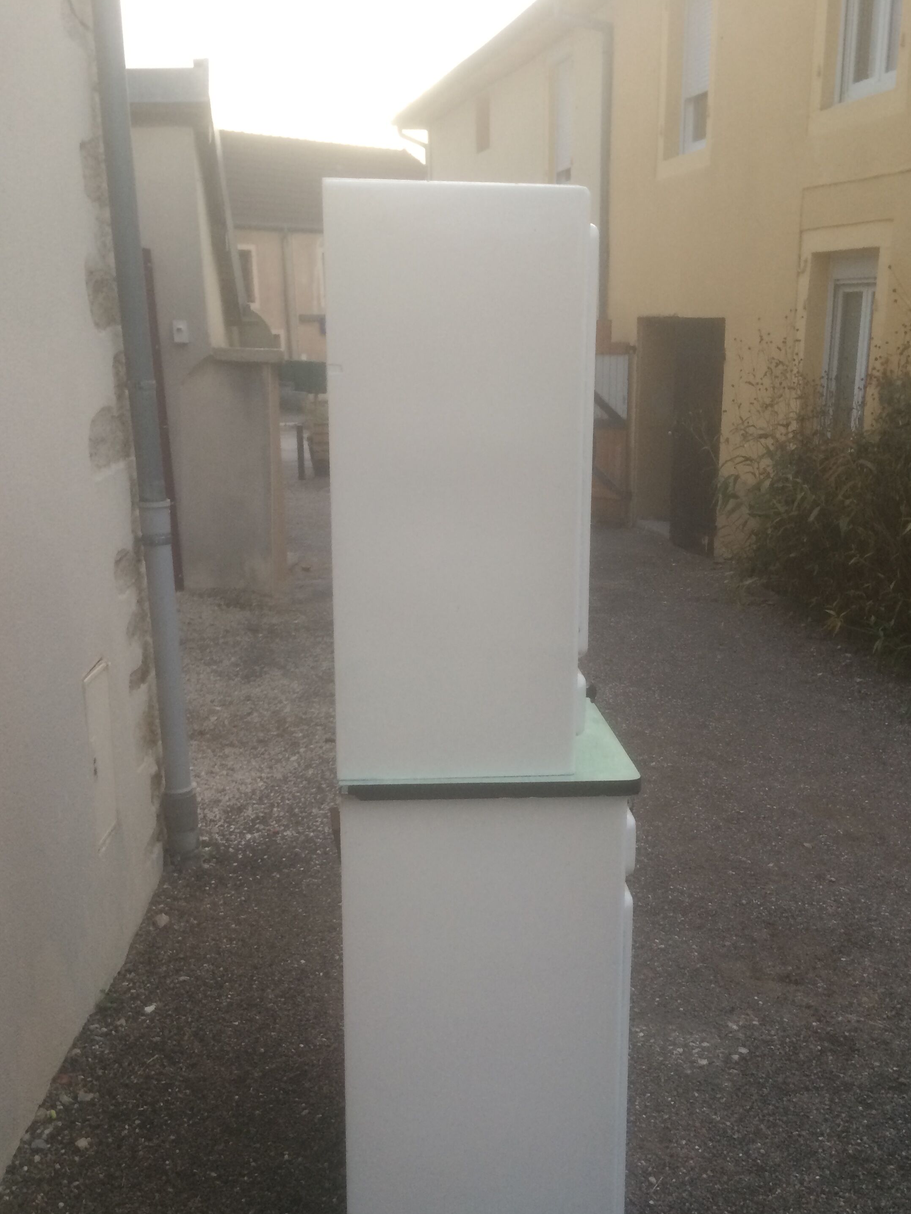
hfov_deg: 42.9
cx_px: 511
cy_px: 684
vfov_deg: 55.2
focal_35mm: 33
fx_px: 1158
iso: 50
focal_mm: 4.15
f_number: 2.2
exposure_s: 1/33
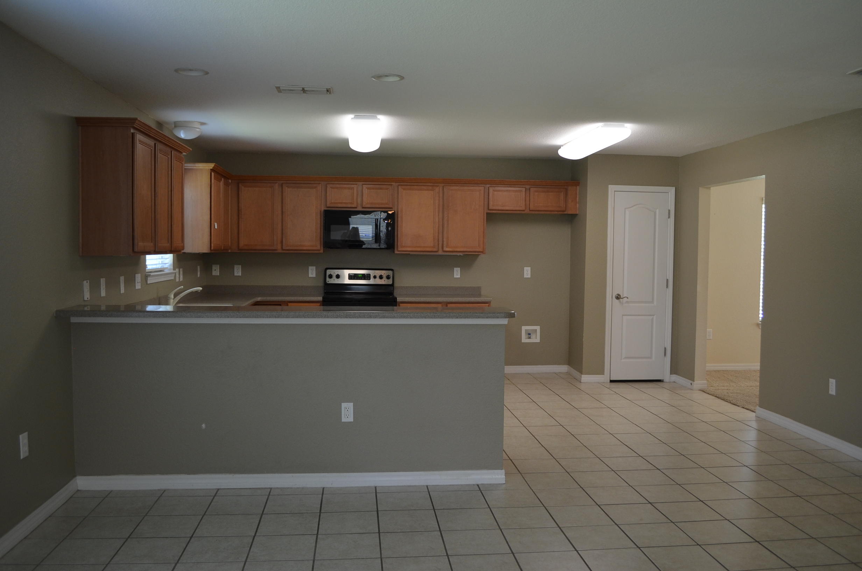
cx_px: 431
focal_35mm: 30
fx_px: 717
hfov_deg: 62.0
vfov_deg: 43.4
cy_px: 286
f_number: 4
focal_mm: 20
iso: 450
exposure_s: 1/60
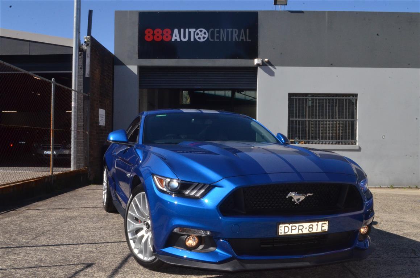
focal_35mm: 36
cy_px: 139
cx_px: 210
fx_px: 419
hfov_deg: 53.2
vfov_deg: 36.7
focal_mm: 24
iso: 2000
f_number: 25
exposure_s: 1/250
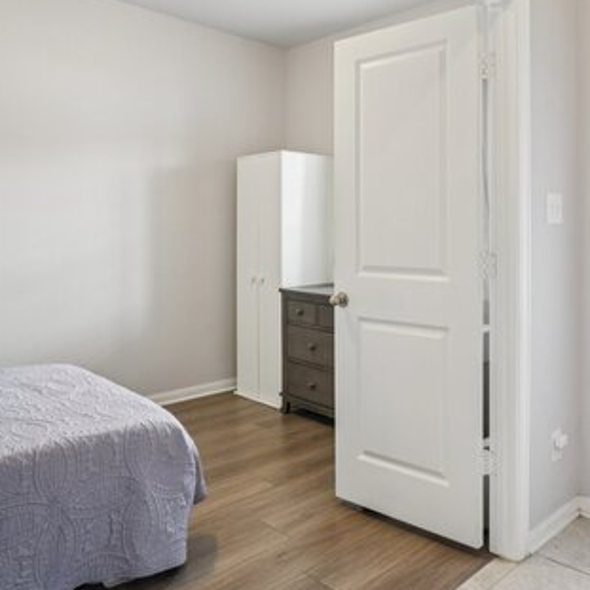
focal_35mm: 28
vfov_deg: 57.0
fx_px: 540
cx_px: 472
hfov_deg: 53.5
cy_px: 244
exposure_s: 1/8
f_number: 8
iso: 400
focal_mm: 16
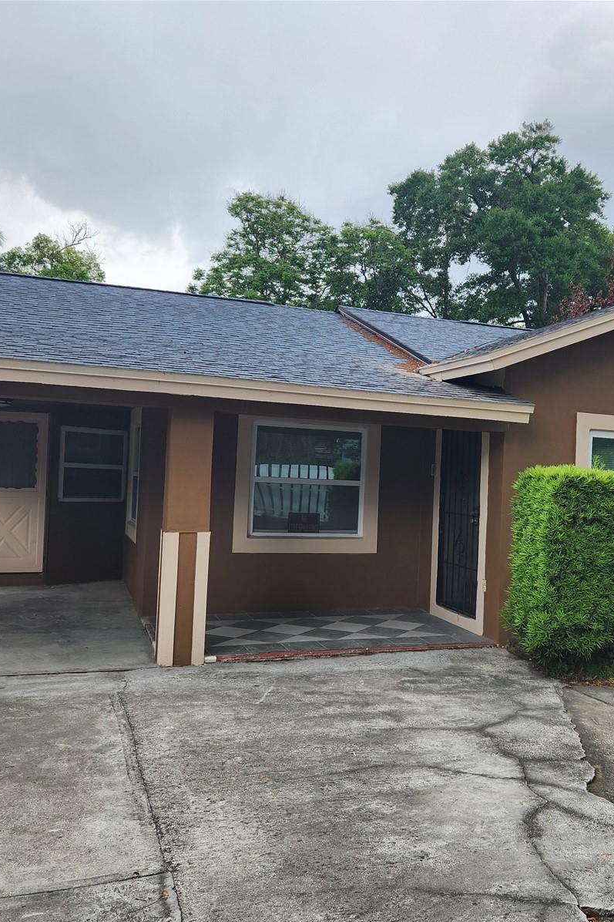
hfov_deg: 40.5
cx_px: 420
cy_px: 462
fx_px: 819
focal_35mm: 32
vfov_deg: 58.7
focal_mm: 5.4
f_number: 1.8
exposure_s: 1/180
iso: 20
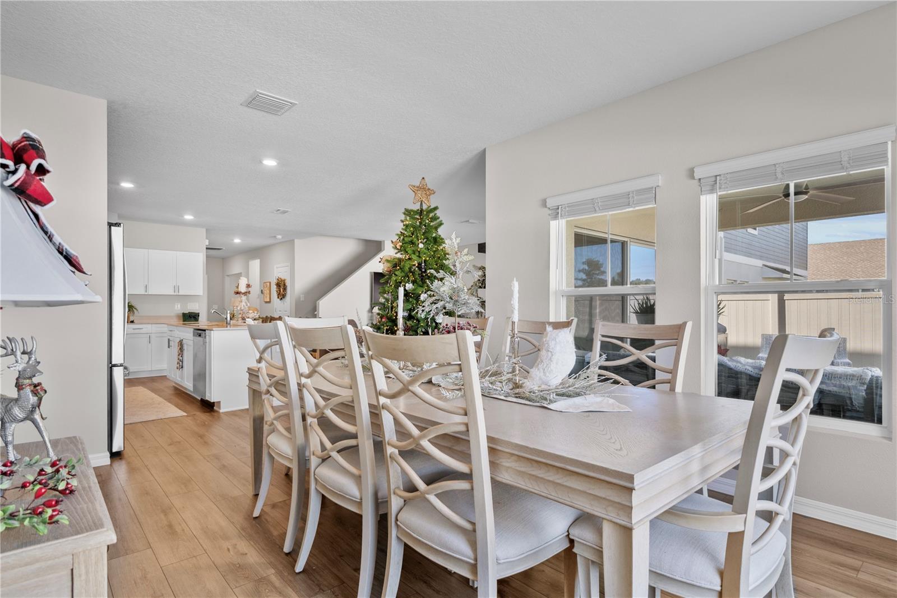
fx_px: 448
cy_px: 299
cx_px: 448
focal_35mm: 18
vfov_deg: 67.4
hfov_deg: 90.0
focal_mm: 12
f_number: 3.5
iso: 100
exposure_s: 1/6
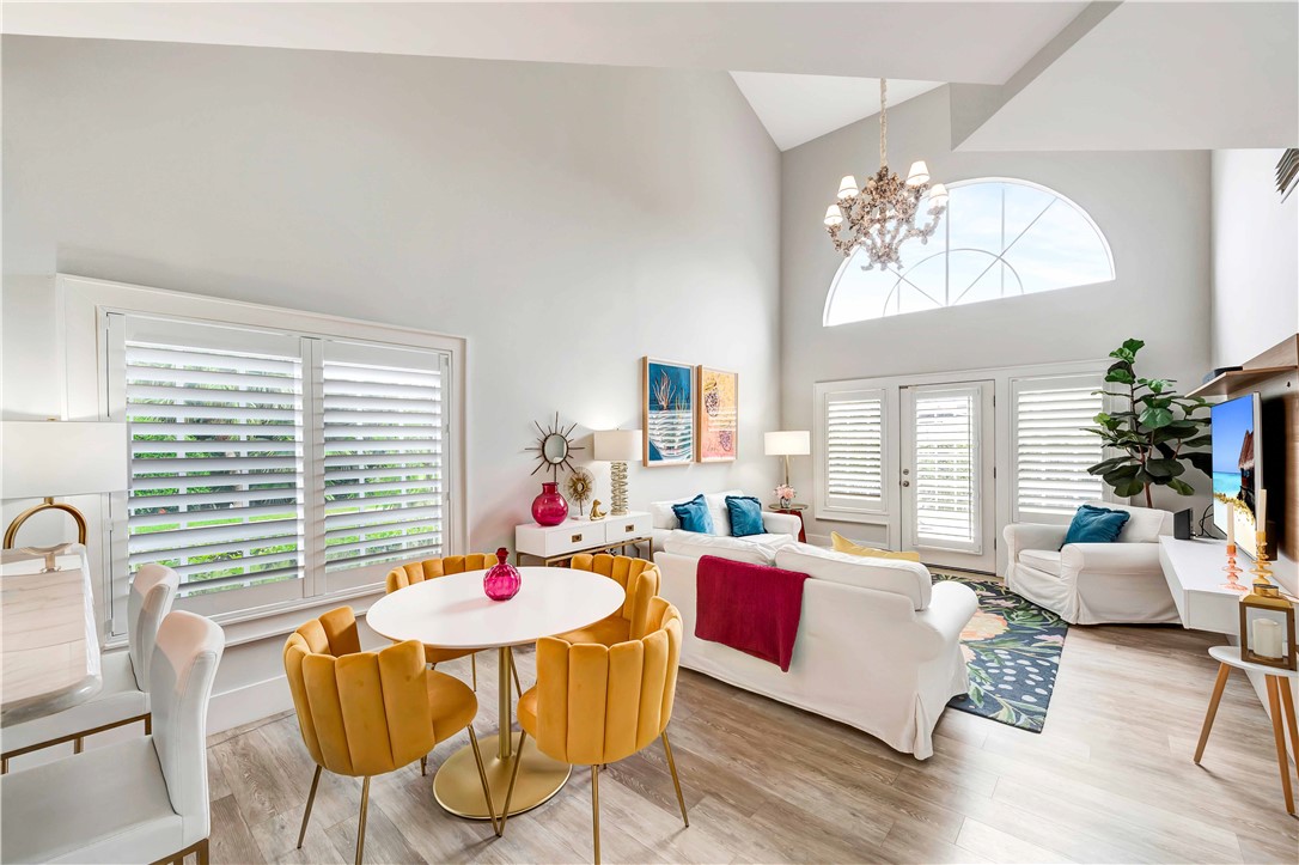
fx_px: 505
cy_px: 432
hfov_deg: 104.3
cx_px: 650
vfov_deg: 81.2
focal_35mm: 14
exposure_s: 1/13
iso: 100
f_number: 11
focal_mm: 14
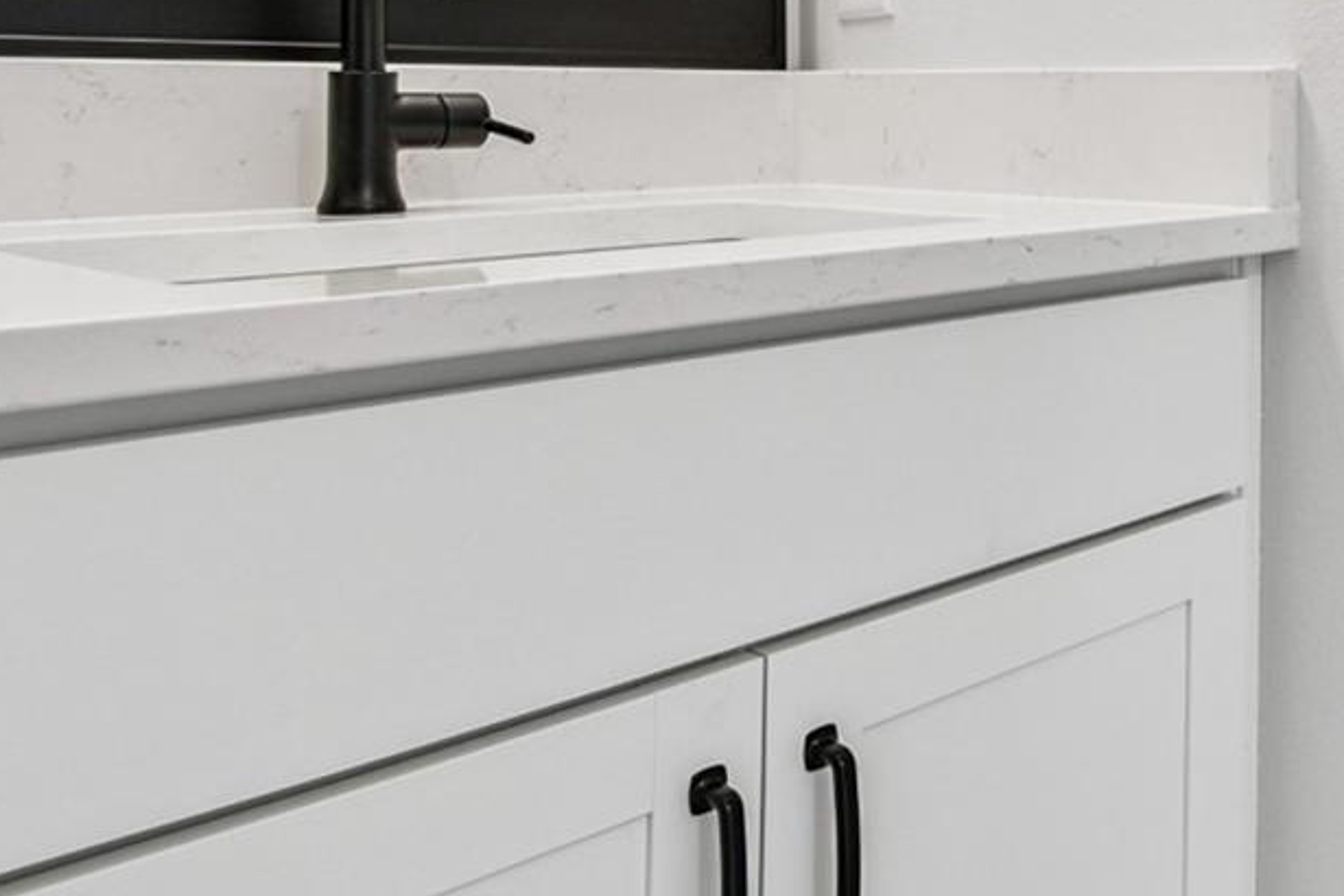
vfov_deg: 32.5
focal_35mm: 39
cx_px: 1458
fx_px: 1456
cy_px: 85
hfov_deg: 40.6
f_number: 7.1
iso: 100
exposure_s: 1/8
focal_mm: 10
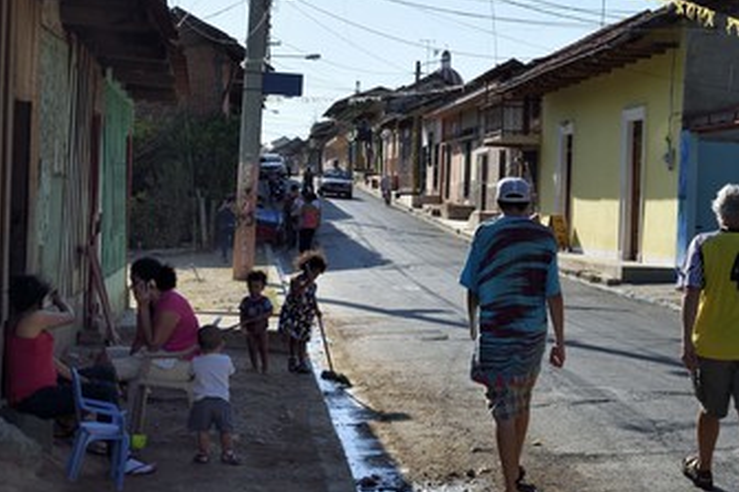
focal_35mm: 70
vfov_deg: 19.5
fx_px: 1437
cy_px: 224
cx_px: 409
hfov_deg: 28.8
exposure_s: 1/250
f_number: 11
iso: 200
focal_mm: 56
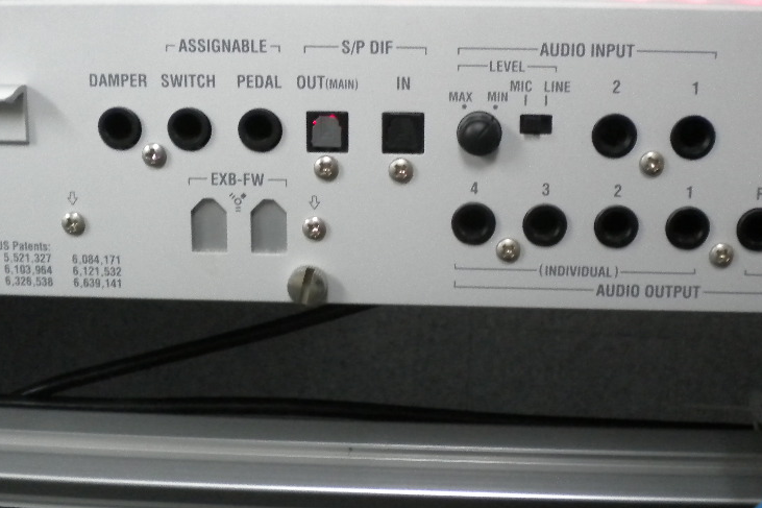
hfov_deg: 38.8
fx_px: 1079
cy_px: 225
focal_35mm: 51
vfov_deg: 26.5
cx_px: 424
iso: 400
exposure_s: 1/34.2
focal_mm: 6.3
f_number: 3.1
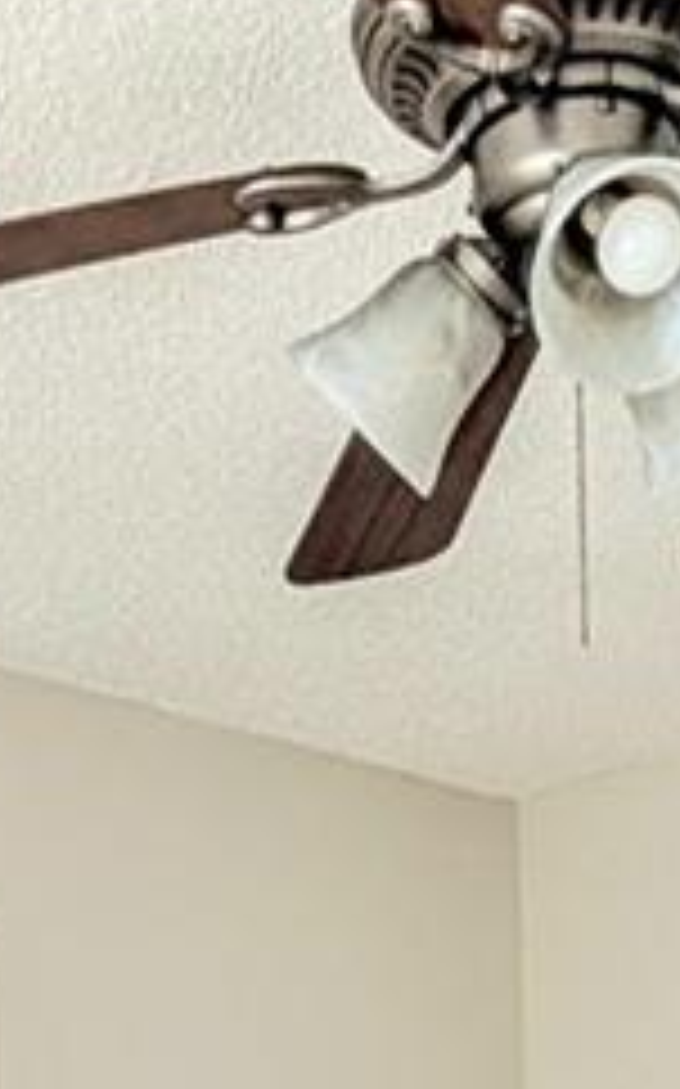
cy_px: 1778
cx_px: 207
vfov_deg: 20.1
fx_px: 2494
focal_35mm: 84
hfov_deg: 15.5
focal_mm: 2.02
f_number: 1.7
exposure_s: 1/74.9
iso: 71
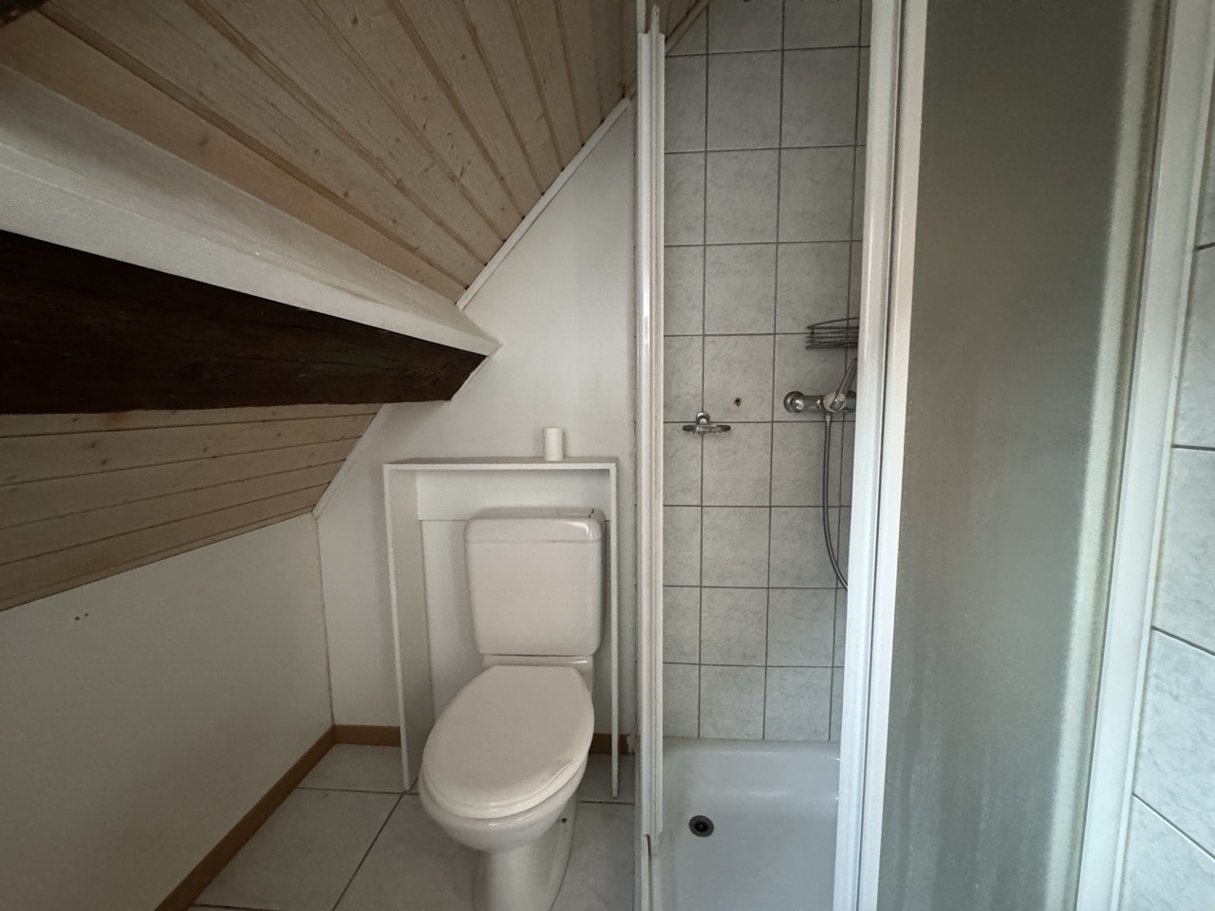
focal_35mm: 14
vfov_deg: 85.7
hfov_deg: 102.1
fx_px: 491
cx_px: 608
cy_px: 456
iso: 1000
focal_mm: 2.22
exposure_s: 1/50
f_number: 2.2
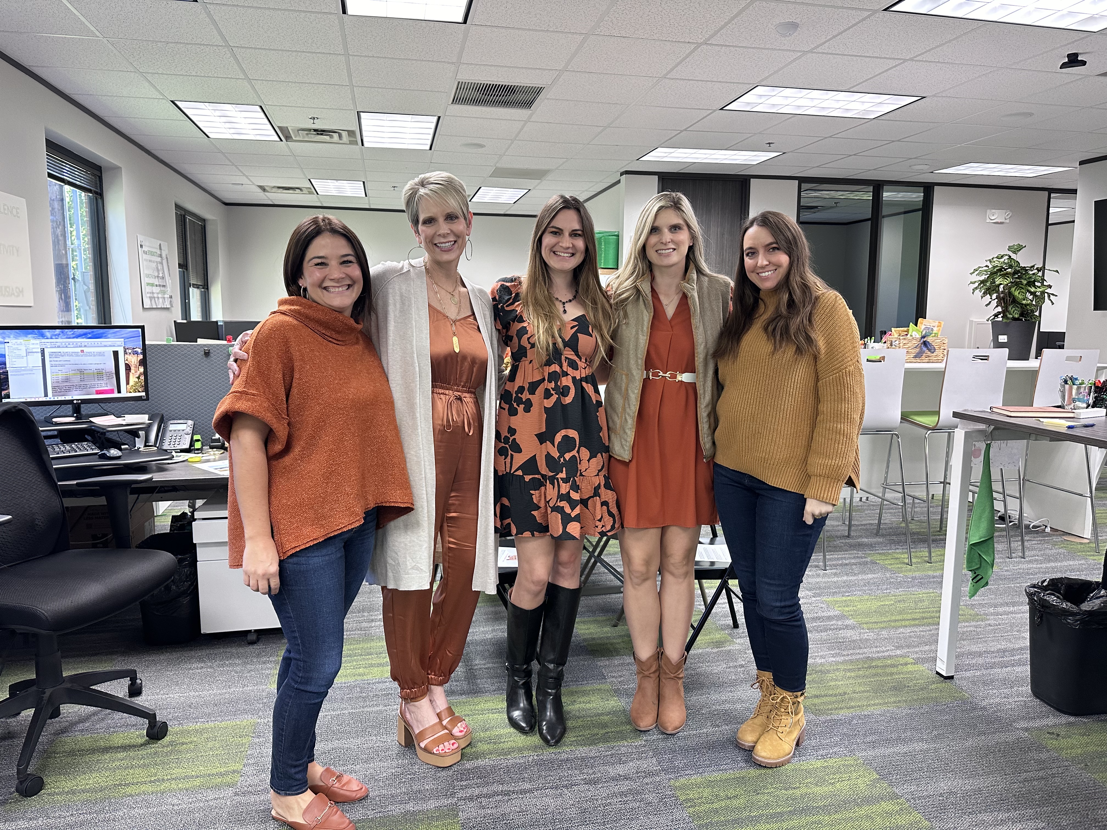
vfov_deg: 56.8
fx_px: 768
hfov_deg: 71.6
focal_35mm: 24
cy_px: 415
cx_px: 554
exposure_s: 1/60
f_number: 1.78
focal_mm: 6.86
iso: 200
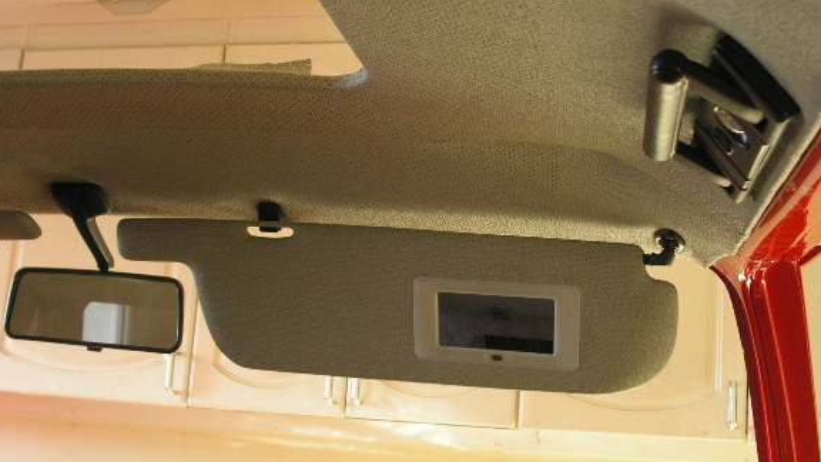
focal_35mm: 46
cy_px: 250
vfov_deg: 26.0
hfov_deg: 44.6
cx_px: 392
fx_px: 1001
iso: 200
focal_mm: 7.8
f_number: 2.8
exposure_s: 1/45
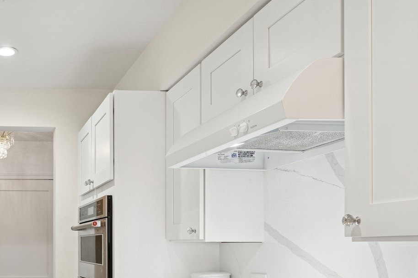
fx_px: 416
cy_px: 239
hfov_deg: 49.6
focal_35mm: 36
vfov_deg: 35.3
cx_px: 73
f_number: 9
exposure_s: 1/13
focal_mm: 20.5
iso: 200
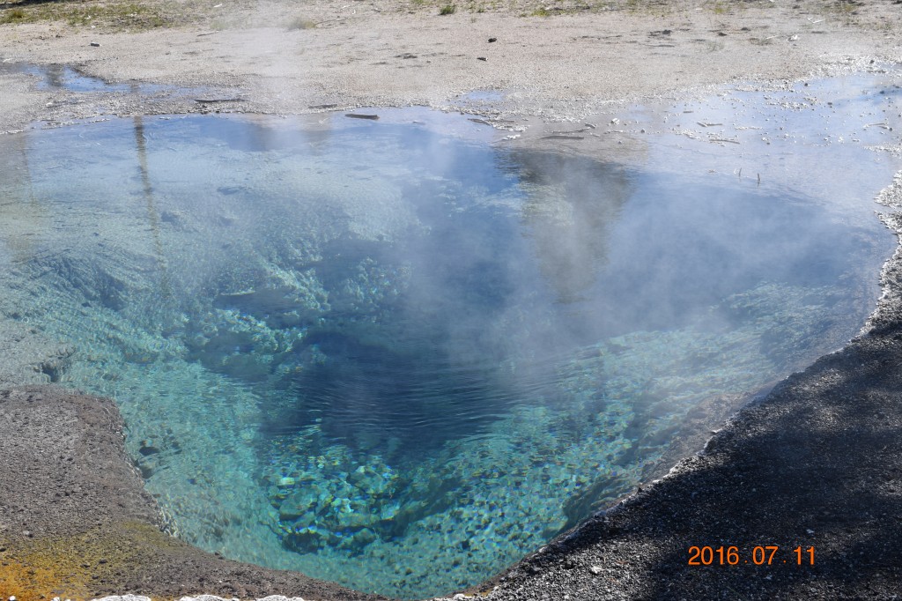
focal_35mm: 46
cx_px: 451
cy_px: 300
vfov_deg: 28.9
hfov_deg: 42.3
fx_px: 1165
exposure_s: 1/320
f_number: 9
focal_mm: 31
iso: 200
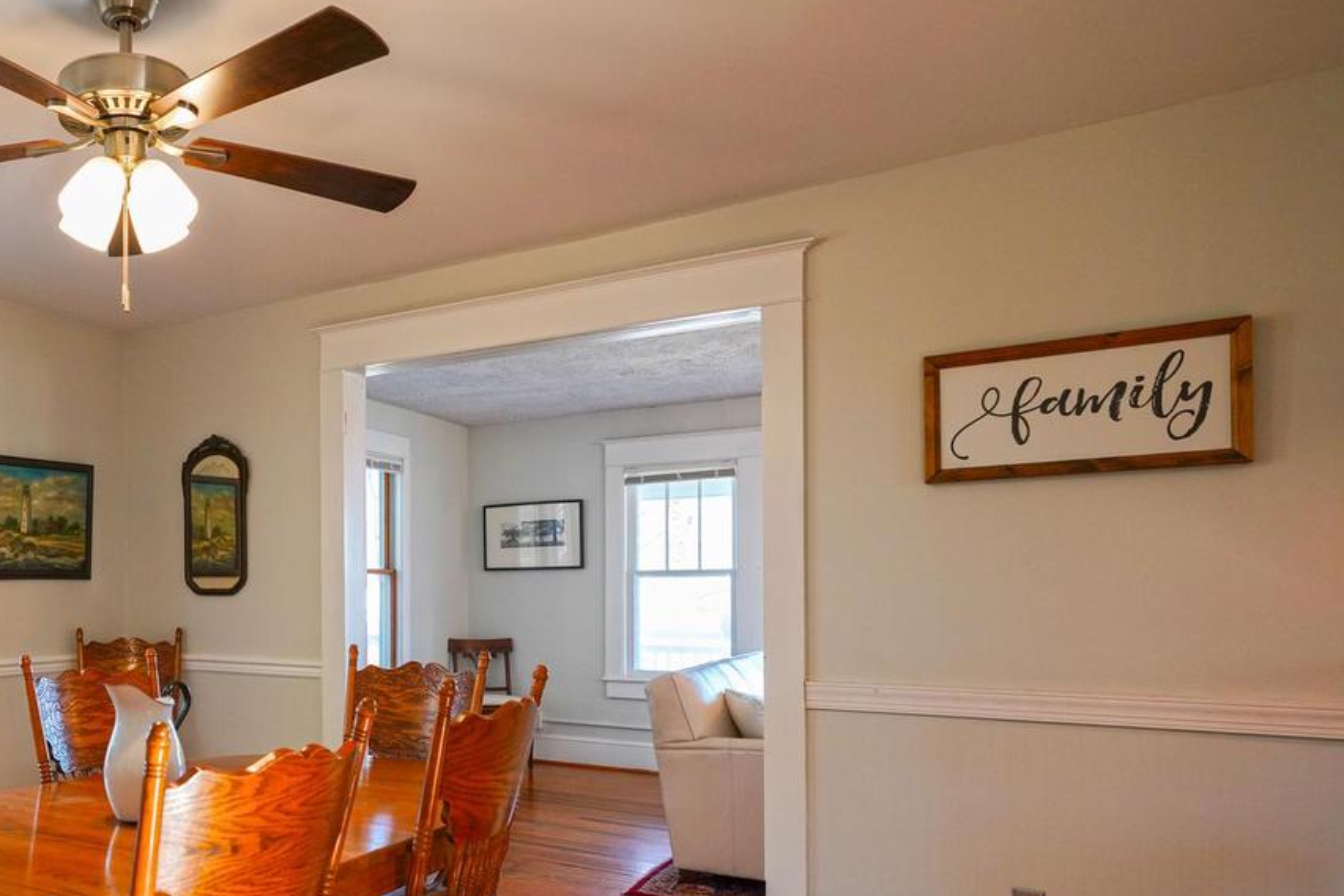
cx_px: 241
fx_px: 1008
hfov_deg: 61.0
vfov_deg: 47.3
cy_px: 584
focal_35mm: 27
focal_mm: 16
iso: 1000
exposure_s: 1/160
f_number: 4
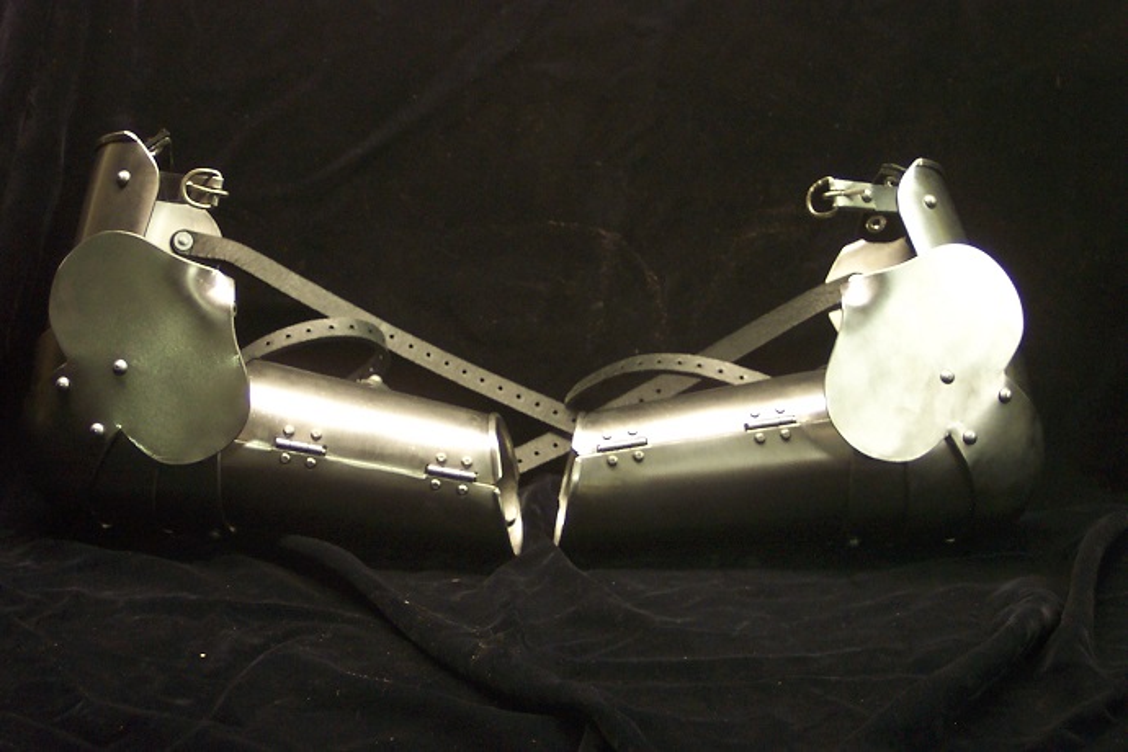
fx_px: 1974
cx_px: 564
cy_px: 376
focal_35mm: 63
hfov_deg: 31.9
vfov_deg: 21.6
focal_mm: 13.3
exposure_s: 1/8
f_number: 3.4
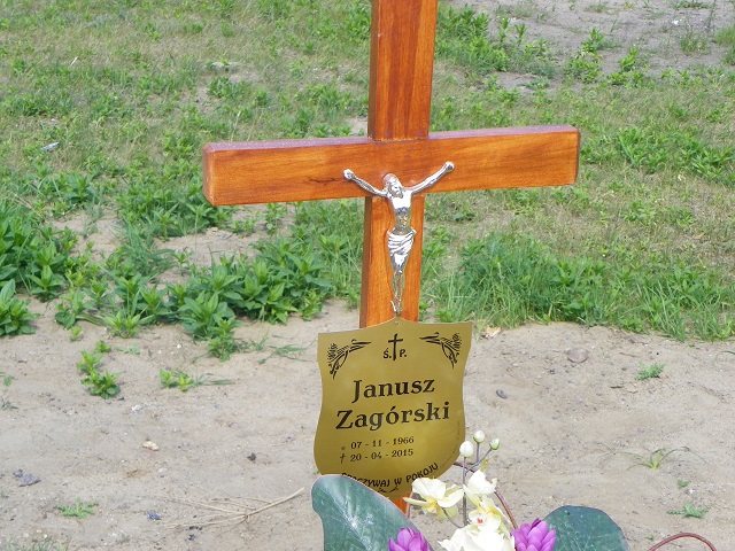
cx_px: 368
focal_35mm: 75
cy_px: 276
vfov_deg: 19.6
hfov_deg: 26.0
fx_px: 1592
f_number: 4
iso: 64
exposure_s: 1/320
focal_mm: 13.4
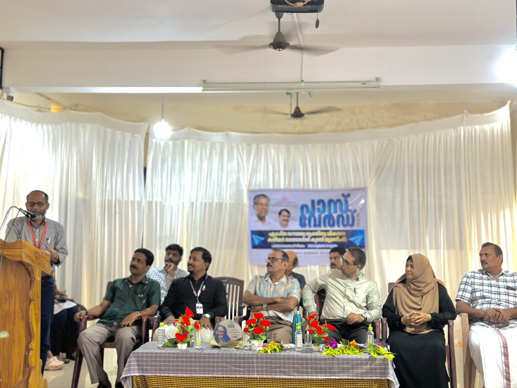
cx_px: 258
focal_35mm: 48
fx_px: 717
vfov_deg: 30.3
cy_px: 194
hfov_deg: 39.7
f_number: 1.78
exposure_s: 1/33
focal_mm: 6.86
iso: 320
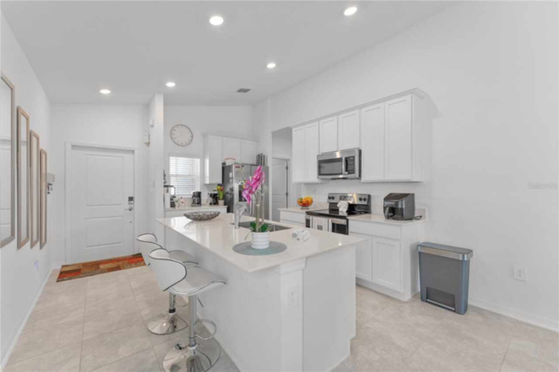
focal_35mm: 14
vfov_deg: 81.1
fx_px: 217
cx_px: 280
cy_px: 186
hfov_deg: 104.3
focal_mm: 14
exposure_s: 1/5
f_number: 8
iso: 320
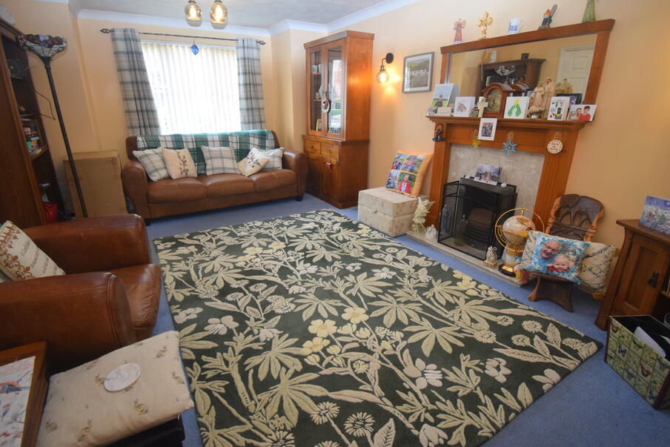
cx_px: 331
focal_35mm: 17
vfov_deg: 70.4
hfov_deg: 93.3
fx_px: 316
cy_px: 218
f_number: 4.5
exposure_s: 1/60
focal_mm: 10
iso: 800
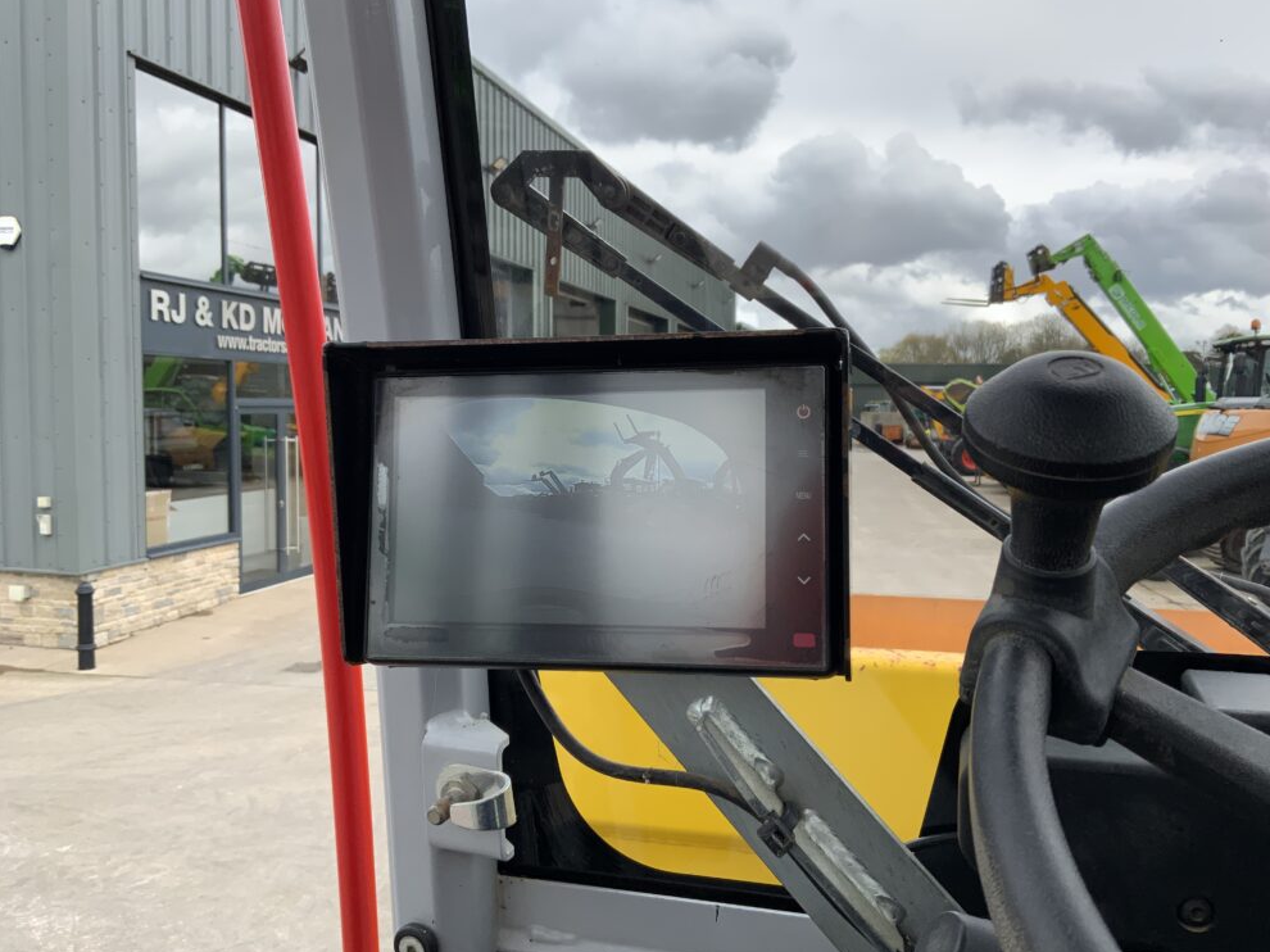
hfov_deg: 60.0
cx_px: 654
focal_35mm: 30
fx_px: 1100
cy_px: 486
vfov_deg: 46.8
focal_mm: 3
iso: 16
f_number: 1.8
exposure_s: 1/365
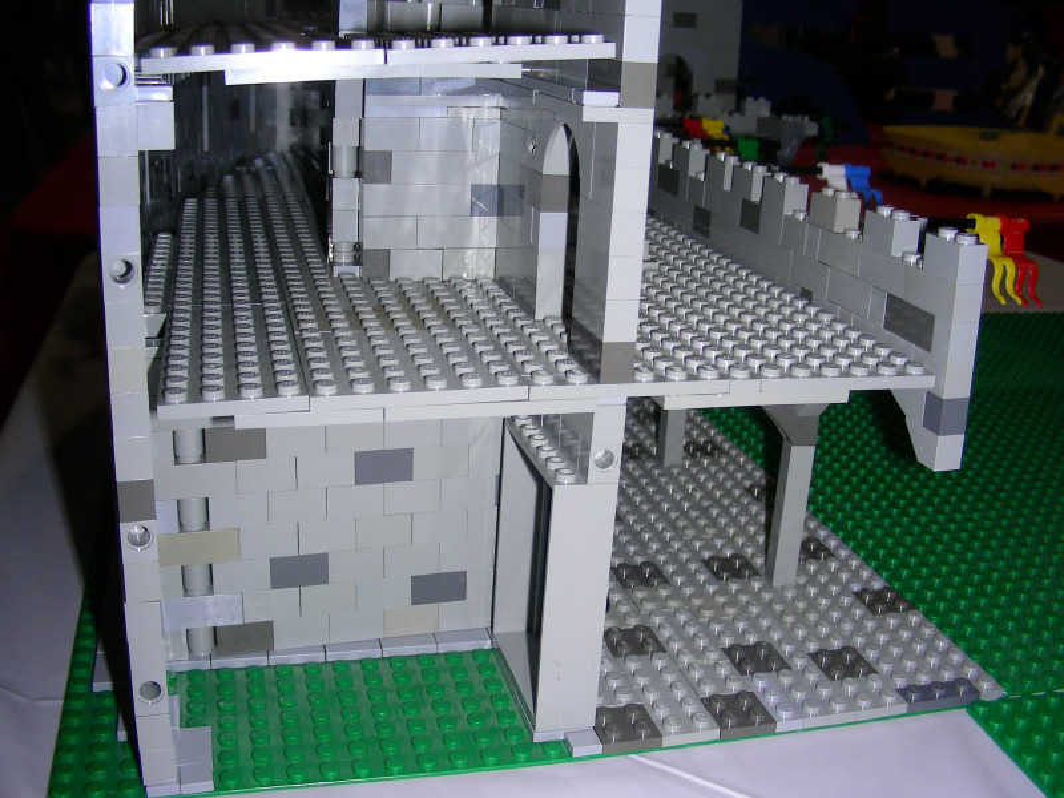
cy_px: 399
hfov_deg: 49.0
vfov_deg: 37.7
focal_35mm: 38
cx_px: 532
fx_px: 1168
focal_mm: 6.3
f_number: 3.5
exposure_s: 1/60.1
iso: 50
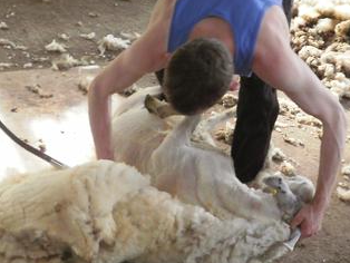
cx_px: 156
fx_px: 698
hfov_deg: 28.1
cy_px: 155
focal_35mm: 69
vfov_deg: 21.3
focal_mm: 5.45
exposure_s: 1/30
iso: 125
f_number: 2.9
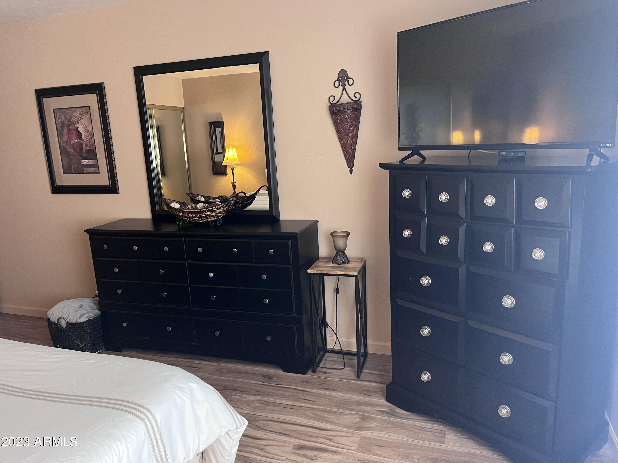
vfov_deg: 53.1
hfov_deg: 67.3
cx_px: 309
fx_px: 464
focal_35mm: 26
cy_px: 232
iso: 500
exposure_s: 1/60
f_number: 1.6
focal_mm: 5.1
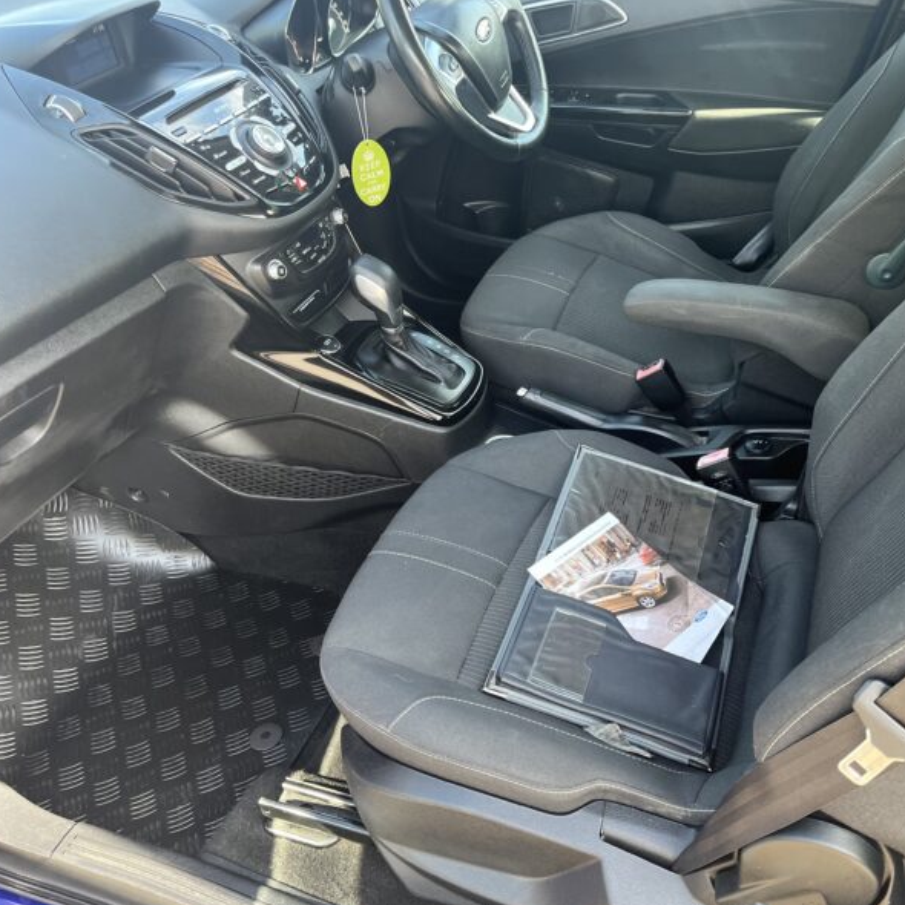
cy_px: 453
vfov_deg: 52.5
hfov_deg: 51.7
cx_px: 591
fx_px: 917
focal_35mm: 31
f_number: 1.6
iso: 100
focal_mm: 5.1
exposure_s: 1/121
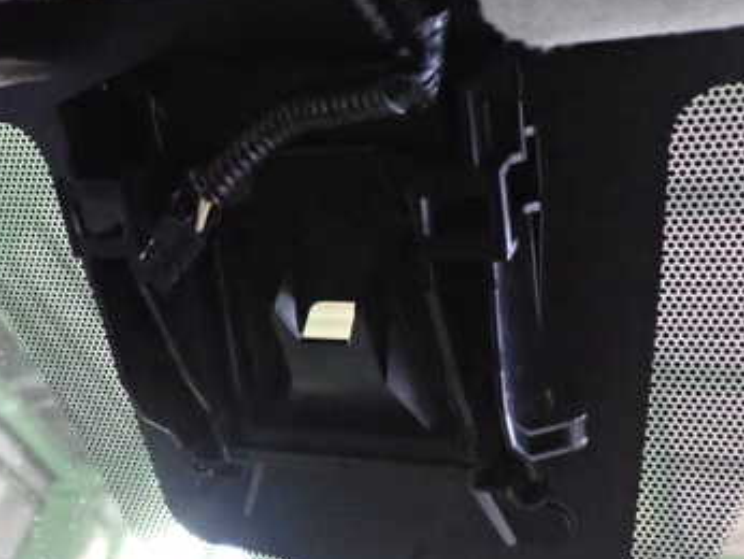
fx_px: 1118
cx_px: 301
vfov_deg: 28.0
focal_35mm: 52
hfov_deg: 36.7
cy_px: 350
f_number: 2.3
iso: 3200
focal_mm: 5.4
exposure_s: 1/50
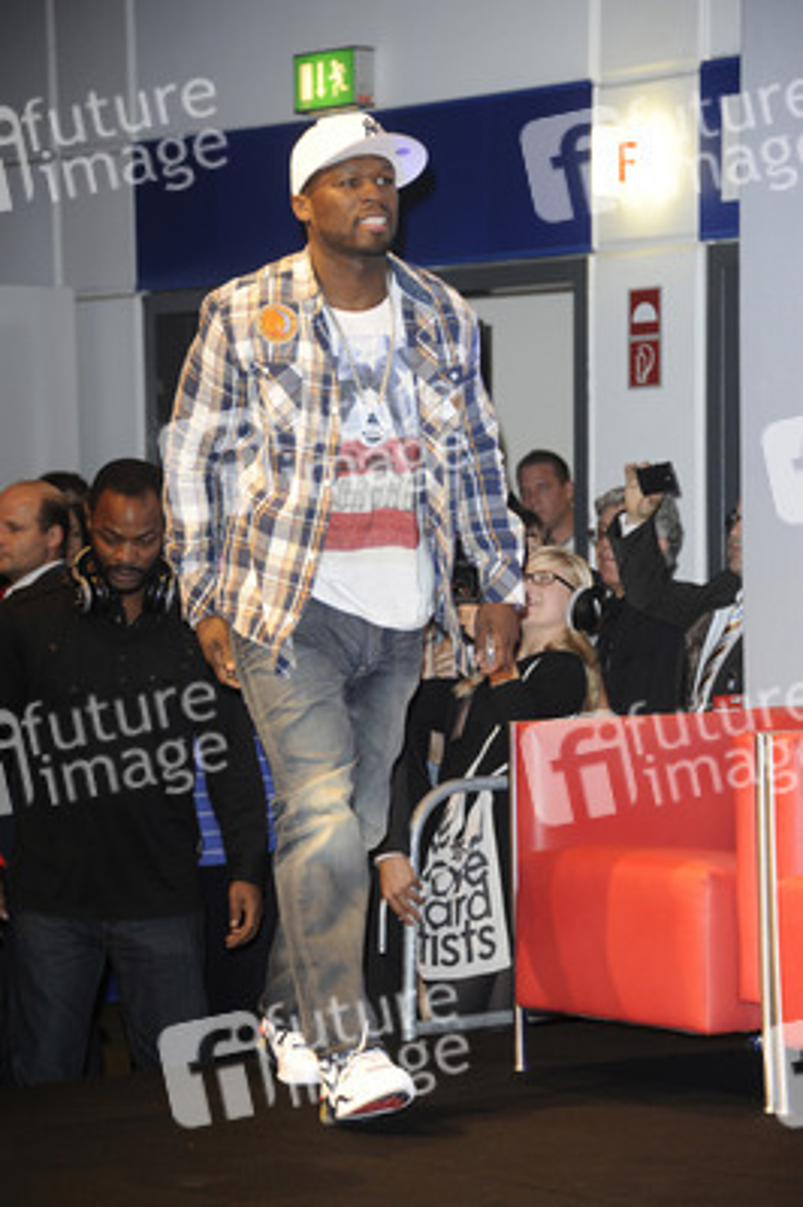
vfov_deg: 15.2
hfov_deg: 10.1
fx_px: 4524
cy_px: 604
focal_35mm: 135
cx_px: 402
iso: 1600
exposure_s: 1/100
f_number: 5.6
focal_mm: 135
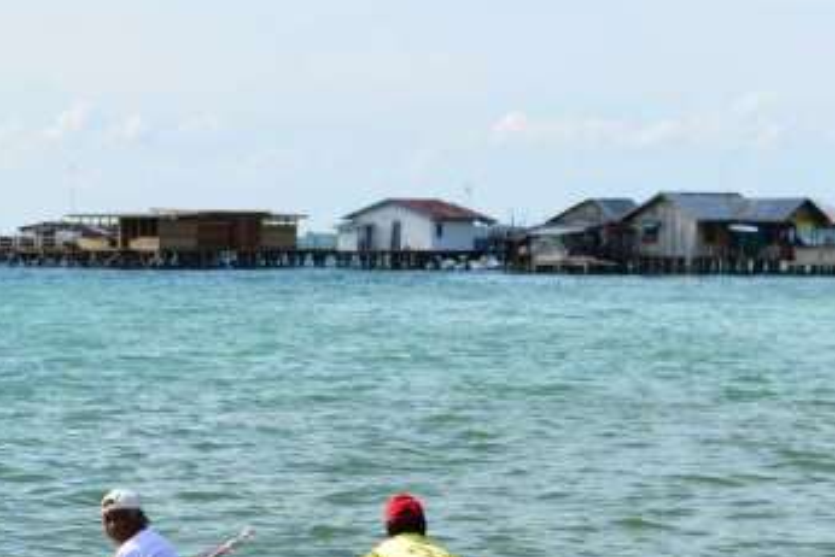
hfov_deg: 12.5
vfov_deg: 8.4
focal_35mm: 162
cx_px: -14
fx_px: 3759
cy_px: 543
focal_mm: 70
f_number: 8
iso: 100
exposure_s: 1/250
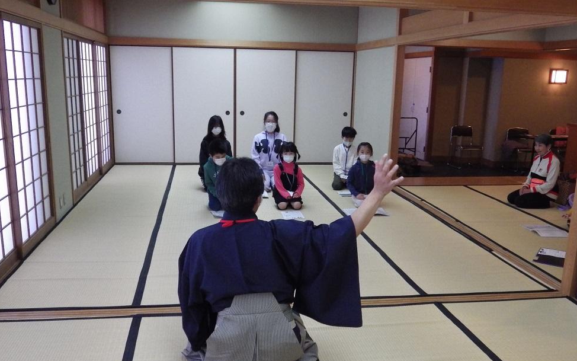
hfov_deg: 52.7
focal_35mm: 37
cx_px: 284
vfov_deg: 34.3
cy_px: 222
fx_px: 582
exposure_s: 1/50
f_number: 3.4
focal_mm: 6.2
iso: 640
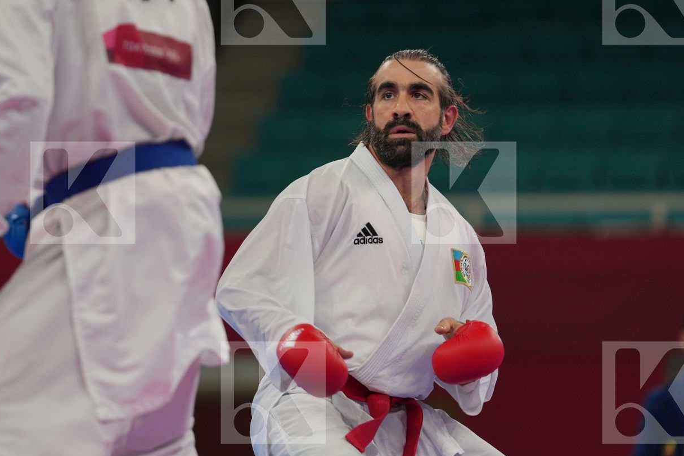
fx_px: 5624
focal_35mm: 296
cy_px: 193
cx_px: 273
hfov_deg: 7.0
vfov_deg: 4.6
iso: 400
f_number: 2.8
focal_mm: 200
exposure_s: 1/1000
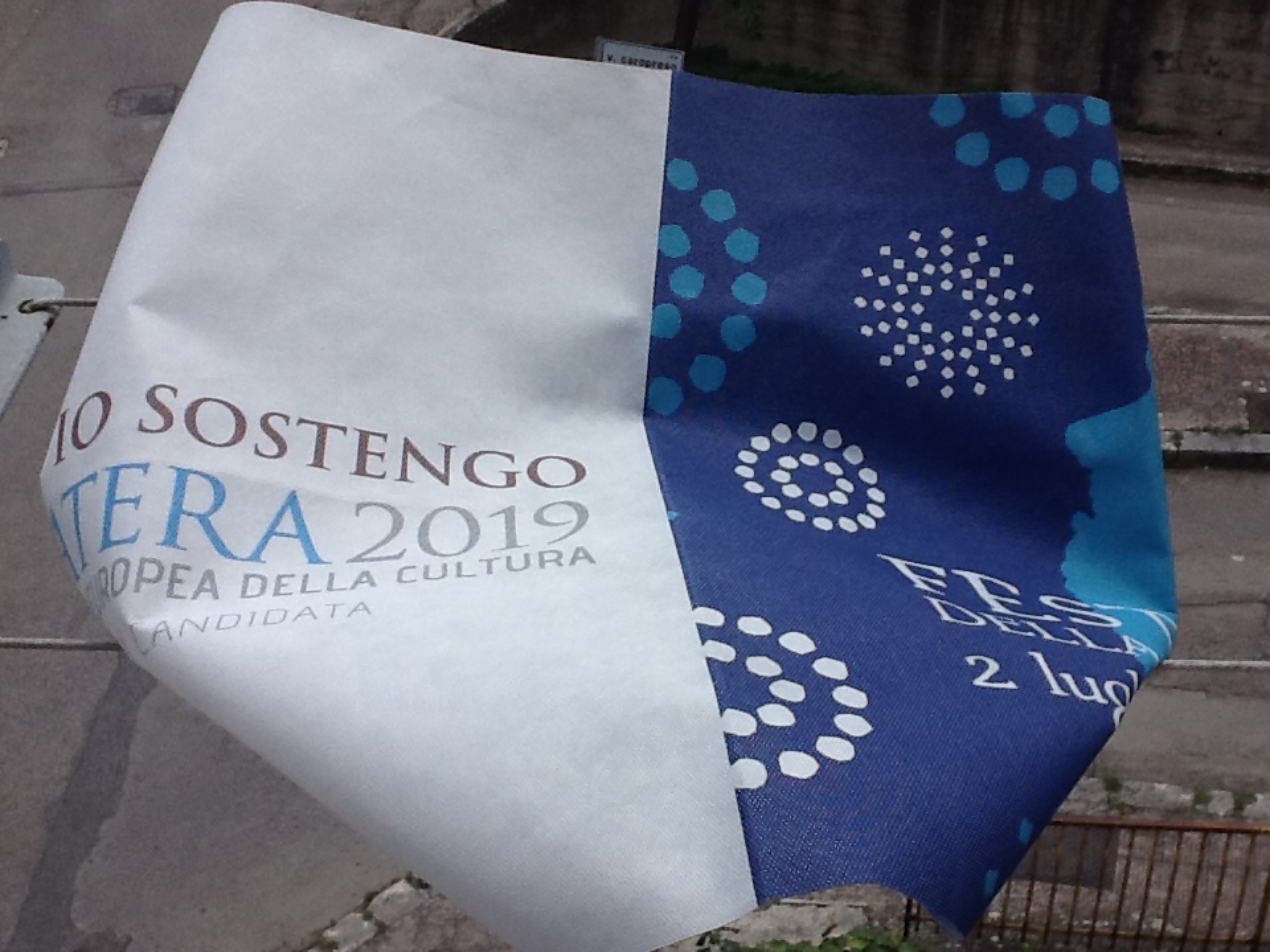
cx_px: 635
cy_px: 476
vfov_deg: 32.9
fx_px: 1614
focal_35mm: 44
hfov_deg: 42.9
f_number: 2.4
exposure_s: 1/1912
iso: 40
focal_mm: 2.03
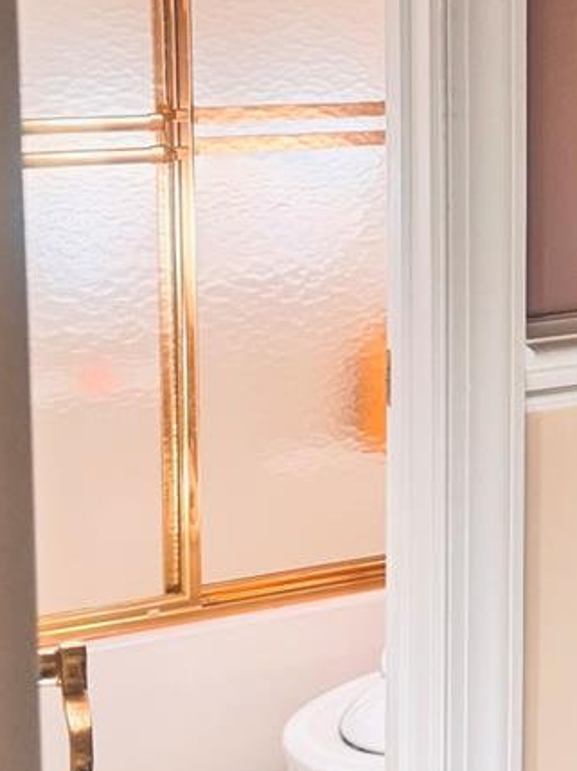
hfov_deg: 16.3
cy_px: 194
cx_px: 744
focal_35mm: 86
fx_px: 1914
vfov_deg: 22.6
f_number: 1.78
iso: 200
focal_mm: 6.76
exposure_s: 1/73
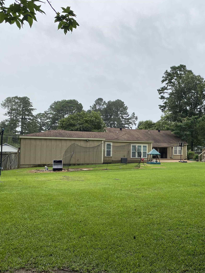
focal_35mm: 35
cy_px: 137
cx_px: 165
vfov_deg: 52.6
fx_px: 276
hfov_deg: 39.1
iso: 32
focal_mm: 4.25
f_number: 1.8
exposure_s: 1/1653
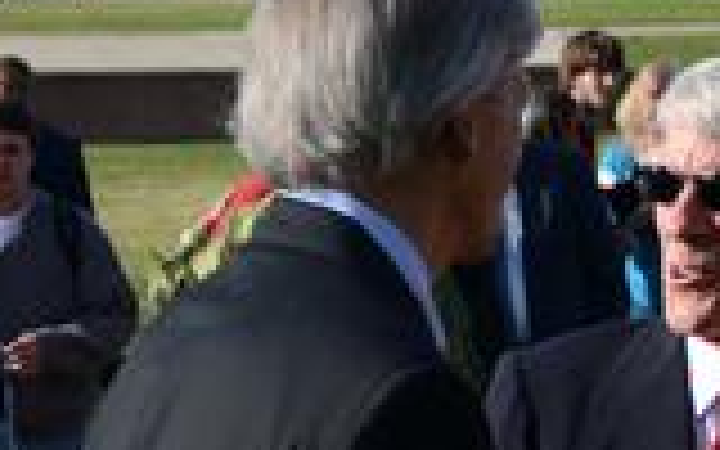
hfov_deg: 12.0
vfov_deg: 7.6
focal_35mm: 172
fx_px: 3375
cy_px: 360
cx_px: 760
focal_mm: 40
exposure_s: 1/500
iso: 100
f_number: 5
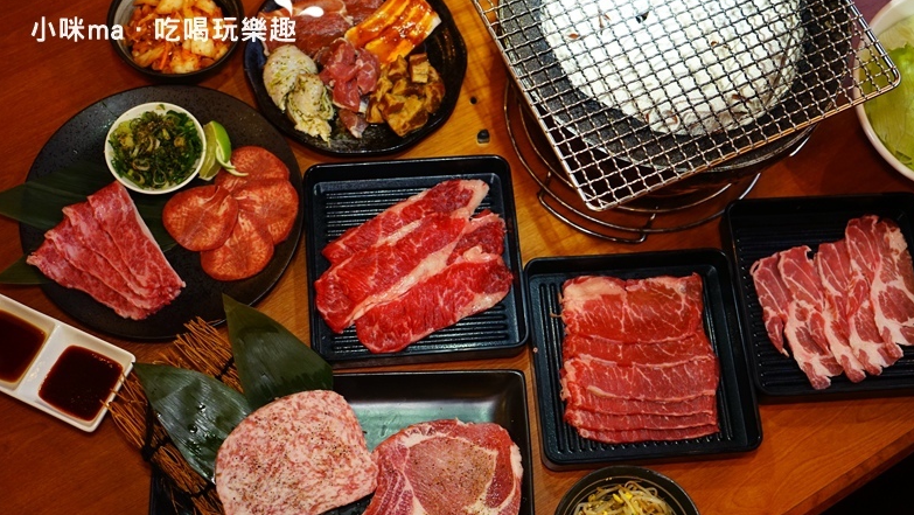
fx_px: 1115
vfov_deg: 26.0
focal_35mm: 46
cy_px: 296
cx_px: 462
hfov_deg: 44.6
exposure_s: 1/60
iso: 1600
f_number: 4.5
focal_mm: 43
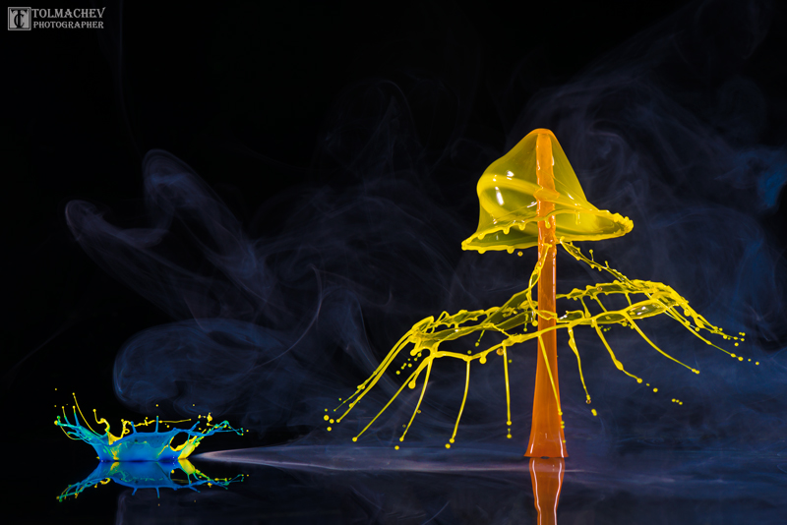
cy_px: 262
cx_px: 394
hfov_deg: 19.4
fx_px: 2296
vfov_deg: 13.1
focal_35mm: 105
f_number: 20
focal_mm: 105
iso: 100
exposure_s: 1/320
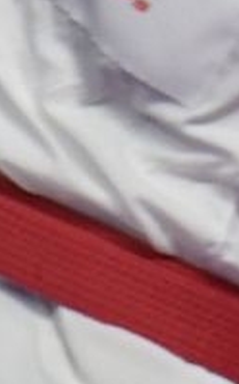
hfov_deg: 0.3
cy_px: -25
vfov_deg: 0.5
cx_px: 251
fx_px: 40419
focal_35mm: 3870
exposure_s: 1/800
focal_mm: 280
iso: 1250
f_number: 4
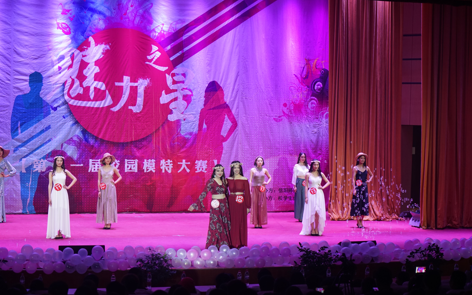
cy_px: 153
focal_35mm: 72
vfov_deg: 18.1
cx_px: 237
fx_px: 926
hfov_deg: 28.6
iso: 1250
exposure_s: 1/80
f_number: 5.6
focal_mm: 70
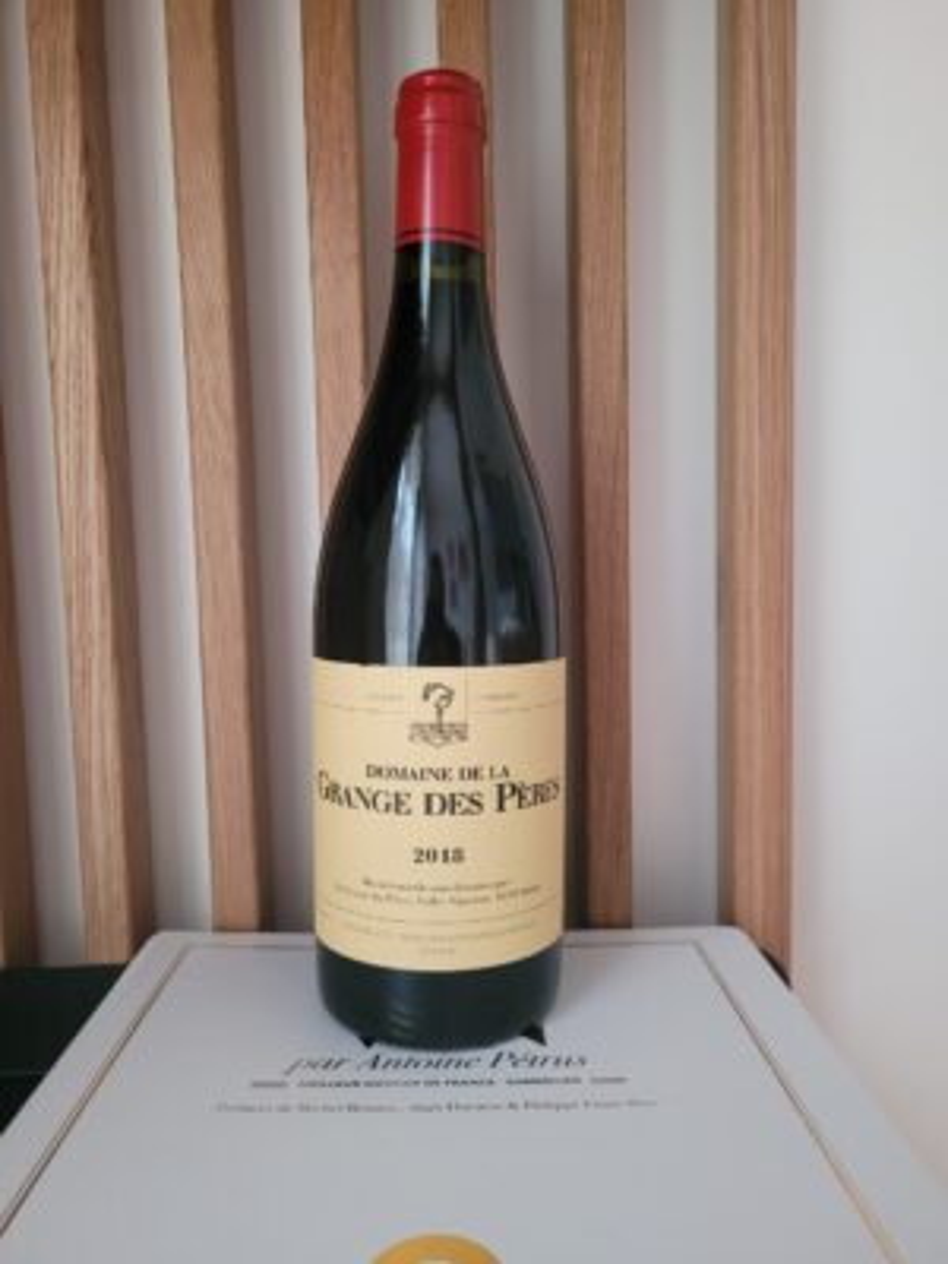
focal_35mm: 26
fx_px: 949
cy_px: 632
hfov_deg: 53.1
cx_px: 474
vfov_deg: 67.3
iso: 500
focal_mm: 5.4
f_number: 1.8
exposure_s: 1/50
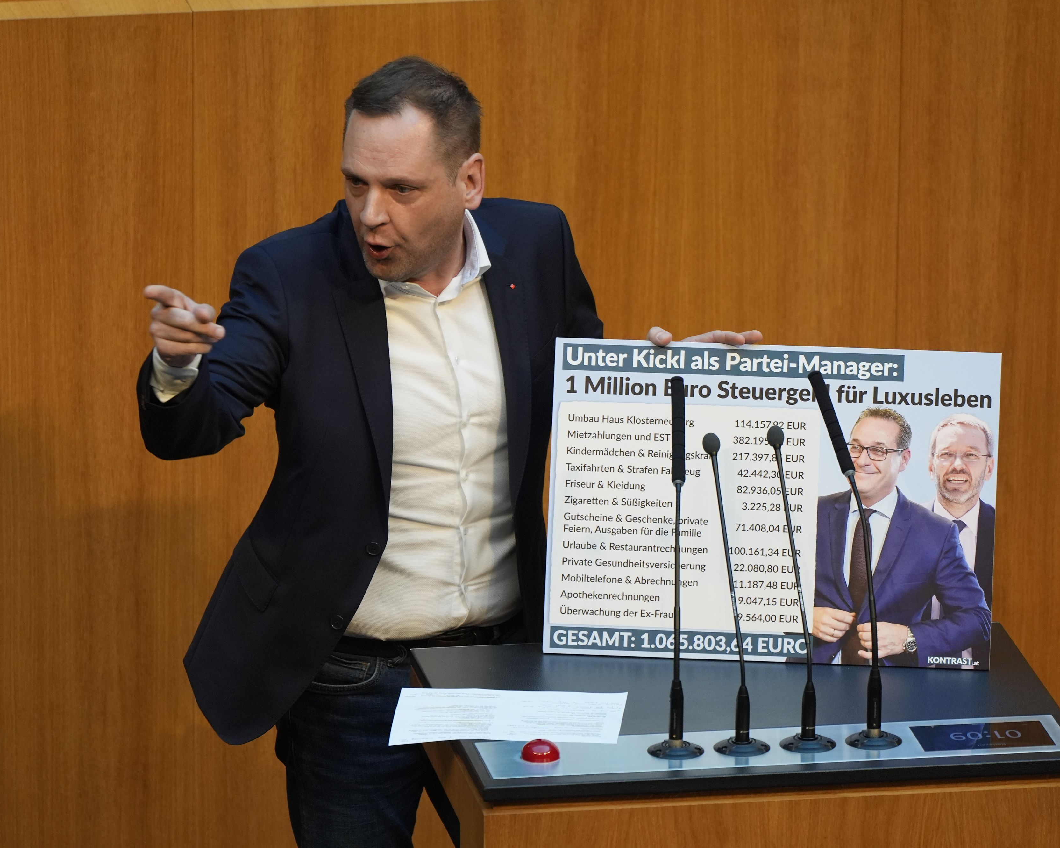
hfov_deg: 5.3
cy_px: 424
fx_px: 11356
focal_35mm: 362
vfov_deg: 4.3
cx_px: 502
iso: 2000
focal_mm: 321
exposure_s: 1/320
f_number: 5.6
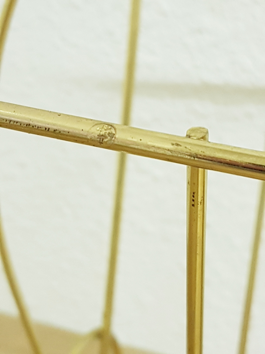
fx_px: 265
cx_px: 132
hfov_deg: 53.1
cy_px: 177
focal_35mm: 26
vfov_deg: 67.3
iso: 200
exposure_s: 1/25
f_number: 1.7
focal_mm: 4.2
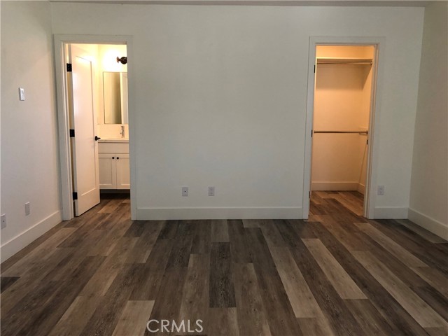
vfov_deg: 49.7
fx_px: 362
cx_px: 224
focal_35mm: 28
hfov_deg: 63.4
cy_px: 168
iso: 32
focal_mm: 4
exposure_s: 1/30
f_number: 1.8
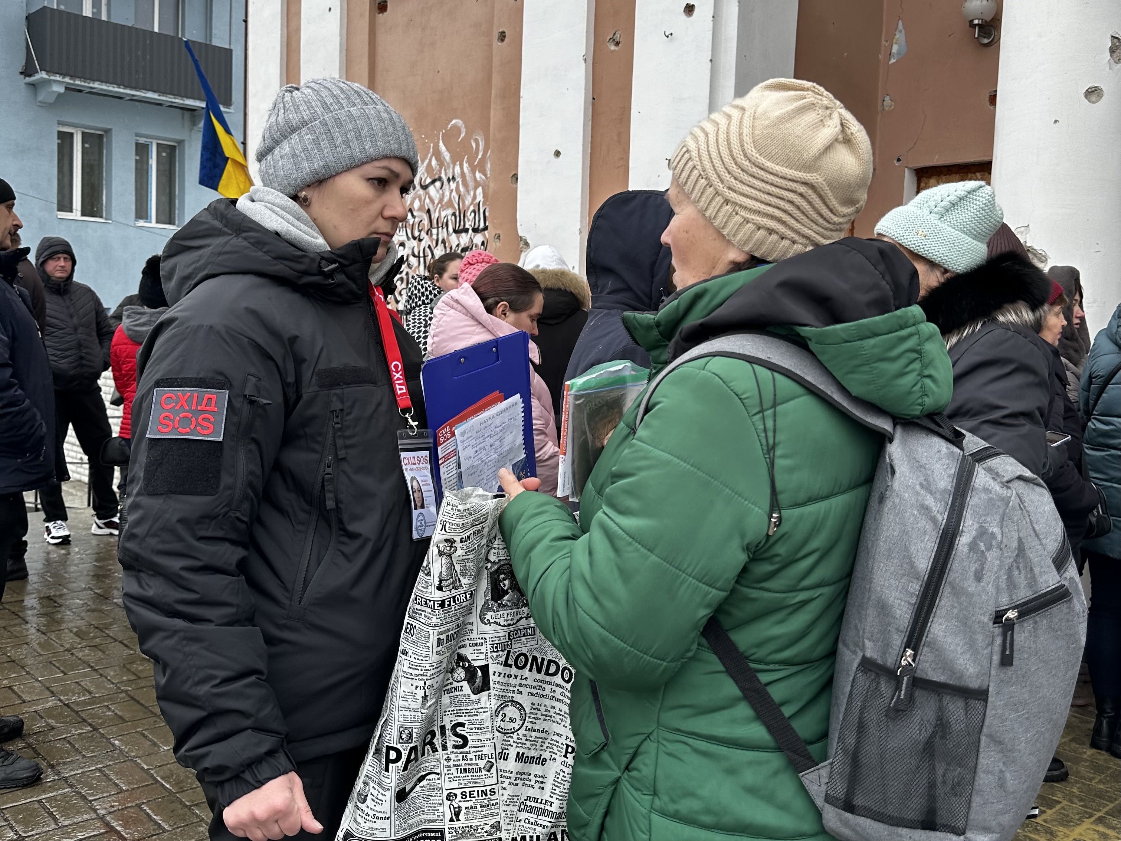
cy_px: 420
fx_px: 777
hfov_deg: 71.6
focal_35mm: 24
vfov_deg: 56.8
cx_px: 560
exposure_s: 1/240
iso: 64
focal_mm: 6.86
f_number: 1.78
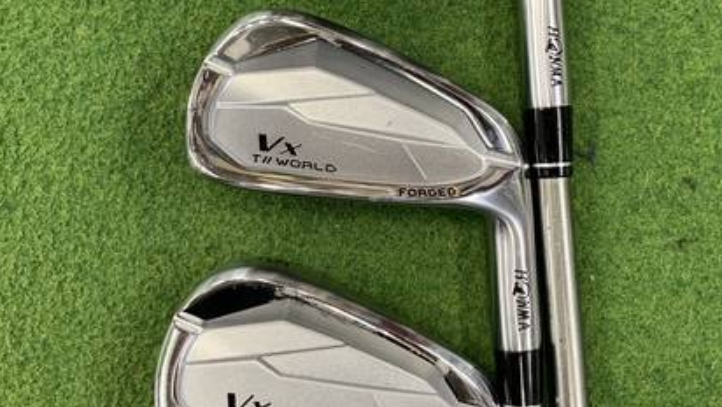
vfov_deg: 27.0
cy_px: 140
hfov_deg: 46.4
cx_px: 357
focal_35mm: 44
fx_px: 843
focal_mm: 4.25
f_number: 1.8
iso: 160
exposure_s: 1/60
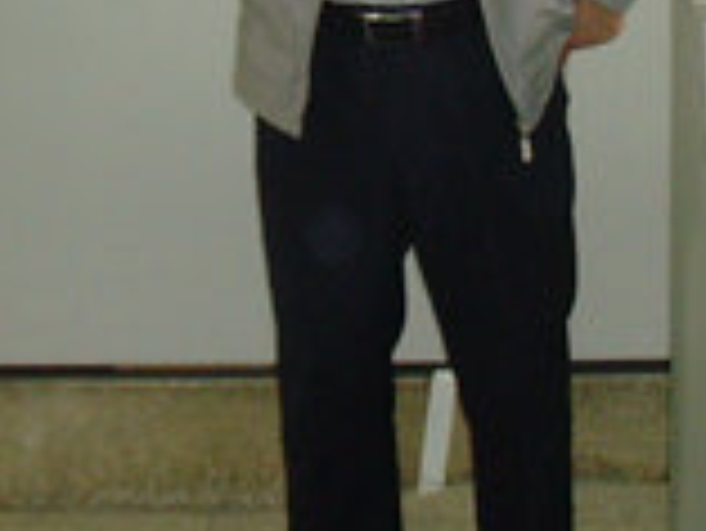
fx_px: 3041
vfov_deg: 9.9
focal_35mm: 149
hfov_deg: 13.2
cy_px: -32
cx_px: 229
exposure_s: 1/45
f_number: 3.5
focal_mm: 6.6
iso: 200
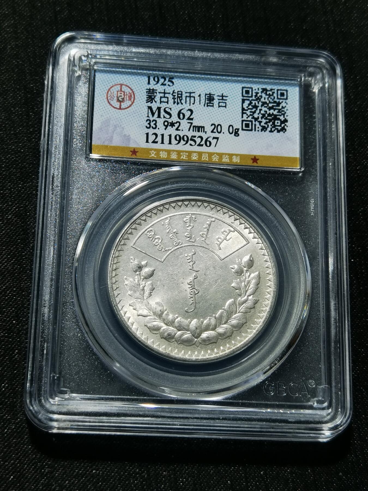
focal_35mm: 64
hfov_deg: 22.9
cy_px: 246
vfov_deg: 30.3
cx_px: 184
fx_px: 907
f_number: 1.9
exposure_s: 1/100
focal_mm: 6.67
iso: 80
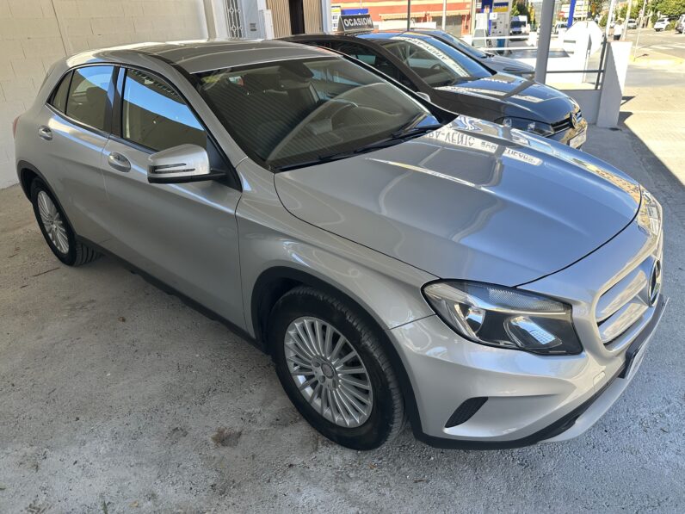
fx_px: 475
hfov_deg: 71.6
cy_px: 257
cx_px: 342
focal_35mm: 24
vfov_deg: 56.8
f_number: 1.78
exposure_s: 1/623
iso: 80
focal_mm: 6.86
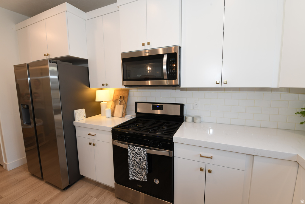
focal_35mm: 15
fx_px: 127
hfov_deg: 100.4
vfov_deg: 77.3
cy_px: 102
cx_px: 152
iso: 200
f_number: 10
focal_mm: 15
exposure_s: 1/8
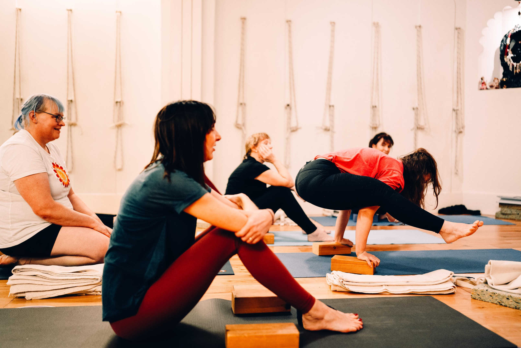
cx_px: 260
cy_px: 174
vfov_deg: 37.9
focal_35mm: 35
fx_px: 507
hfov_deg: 54.4
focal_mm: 35
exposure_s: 1/80
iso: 250
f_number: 1.4
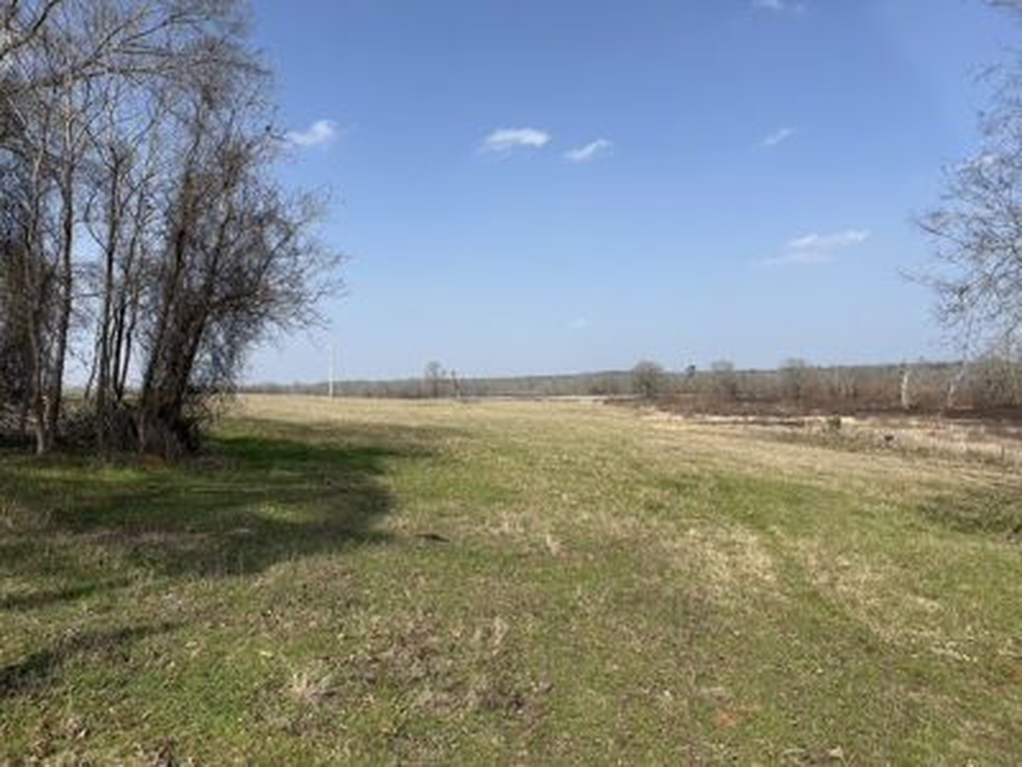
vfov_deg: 56.8
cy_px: 384
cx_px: 511
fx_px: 709
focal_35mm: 24
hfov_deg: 71.6
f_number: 1.78
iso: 80
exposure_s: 1/5263
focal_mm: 6.86
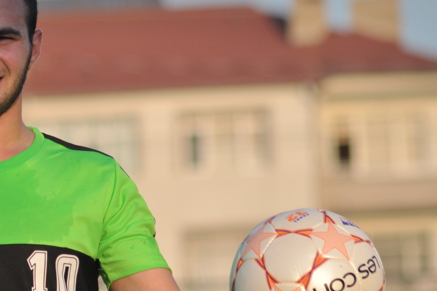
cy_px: 191
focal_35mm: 512
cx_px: -31
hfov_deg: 4.0
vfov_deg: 2.7
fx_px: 6209
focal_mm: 150
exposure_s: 1/1600
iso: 400
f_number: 5
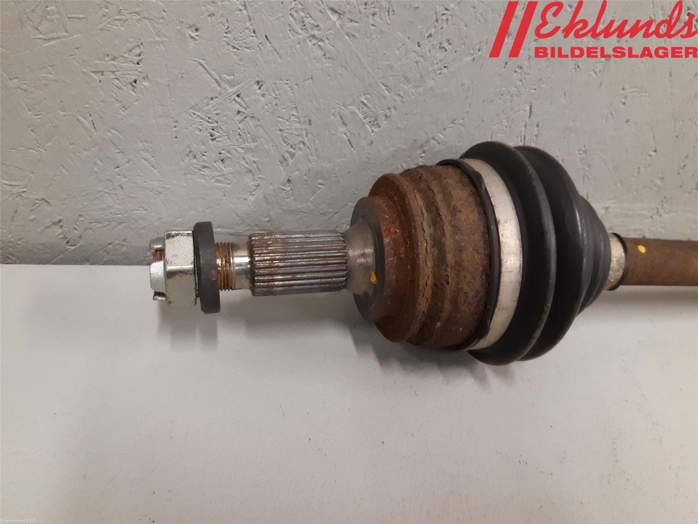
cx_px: 349
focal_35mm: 26
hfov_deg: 67.3
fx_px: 524
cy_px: 262
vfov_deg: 53.1
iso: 200
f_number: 1.7
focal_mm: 3.93
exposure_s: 1/50
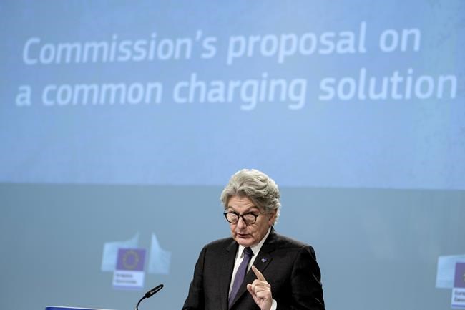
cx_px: 232
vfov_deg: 10.2
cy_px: 155
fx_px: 1743
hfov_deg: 15.2
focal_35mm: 135
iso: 1000
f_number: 2
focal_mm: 90
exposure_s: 1/125
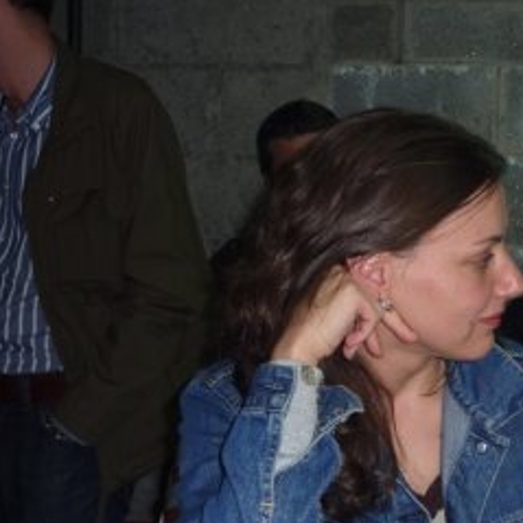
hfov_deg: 24.3
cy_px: 328
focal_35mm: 70
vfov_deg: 24.6
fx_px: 1197
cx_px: 416
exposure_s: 1/30
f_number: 3.7
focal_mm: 6.9
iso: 100
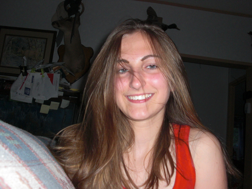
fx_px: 262
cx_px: 126
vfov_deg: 39.7
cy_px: 94
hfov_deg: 51.4
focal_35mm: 36
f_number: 2.8
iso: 200
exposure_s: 1/60
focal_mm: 6.3
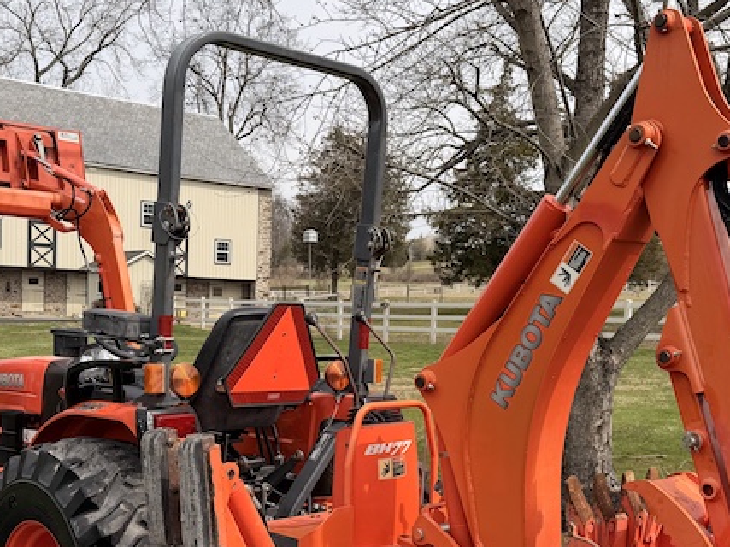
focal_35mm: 45
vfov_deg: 32.0
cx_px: 332
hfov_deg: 42.0
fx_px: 949
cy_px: 352
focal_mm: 6.76
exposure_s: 1/3584
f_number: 1.78
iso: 80
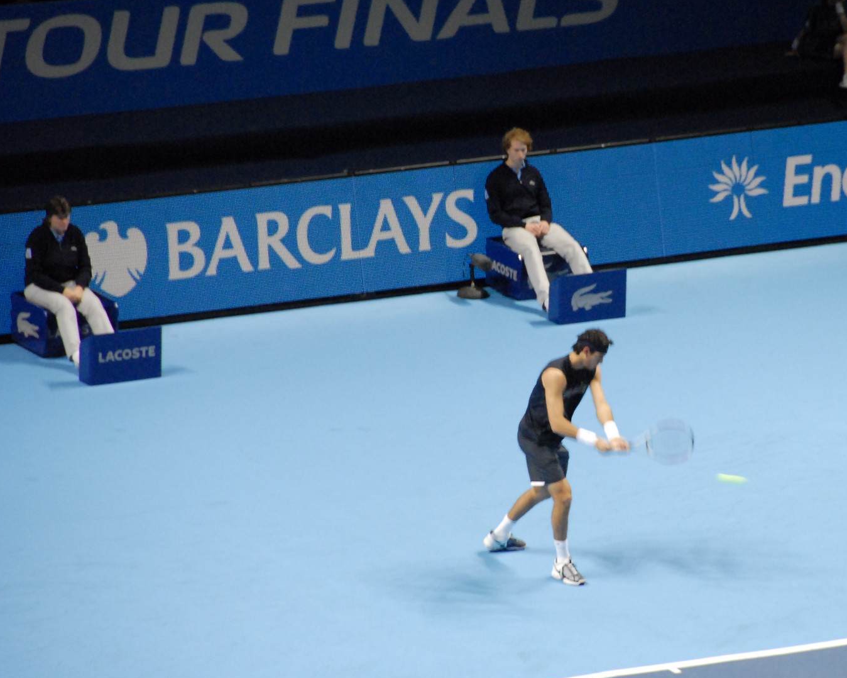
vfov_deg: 3.8
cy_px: 354
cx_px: 602
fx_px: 10151
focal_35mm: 405
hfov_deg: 4.8
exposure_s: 1/80
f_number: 5.6
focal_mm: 200
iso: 1000
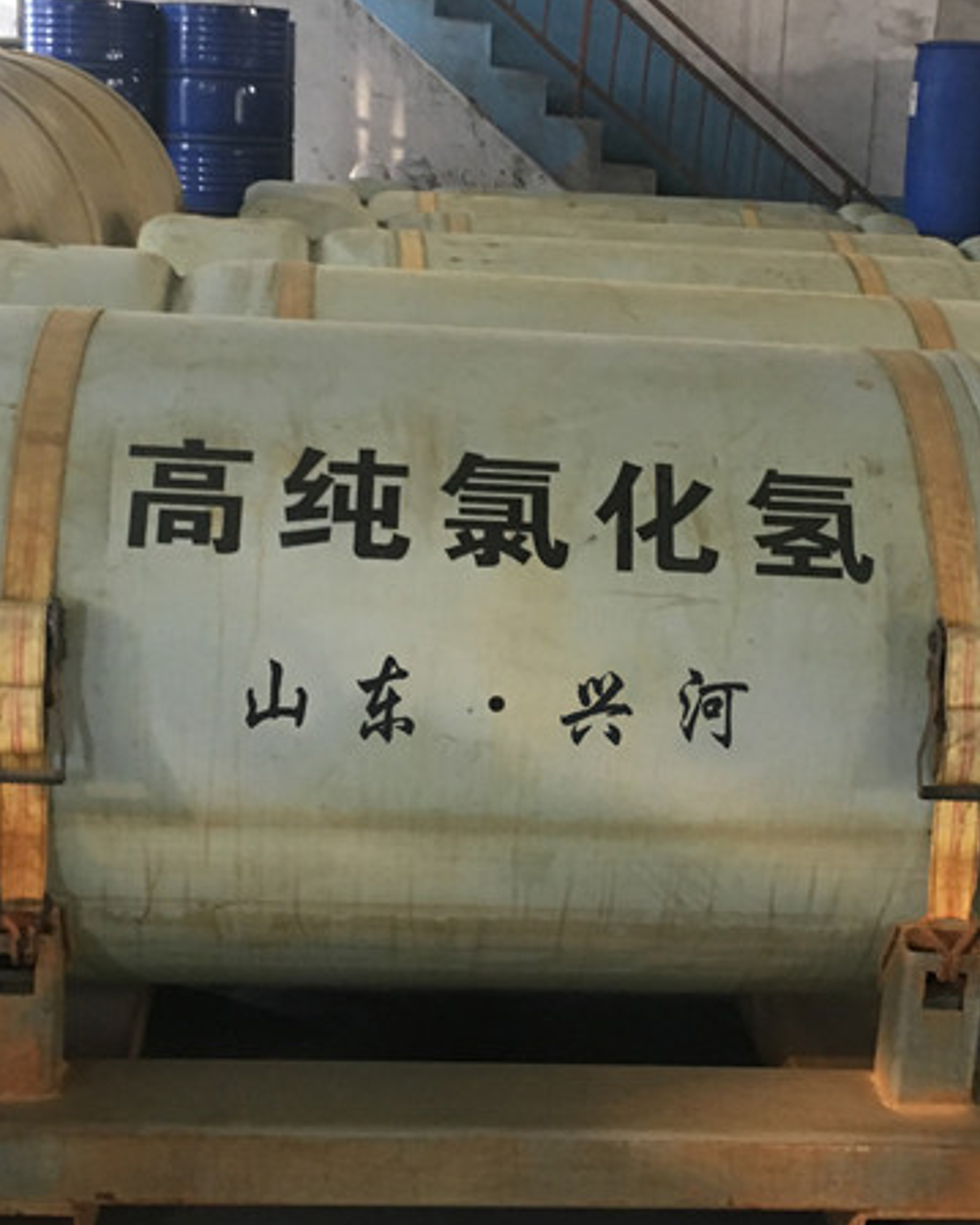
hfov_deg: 24.1
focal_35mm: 63
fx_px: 2285
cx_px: 620
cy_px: 581
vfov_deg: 30.0
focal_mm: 4.15
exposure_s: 1/33
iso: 160
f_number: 2.2
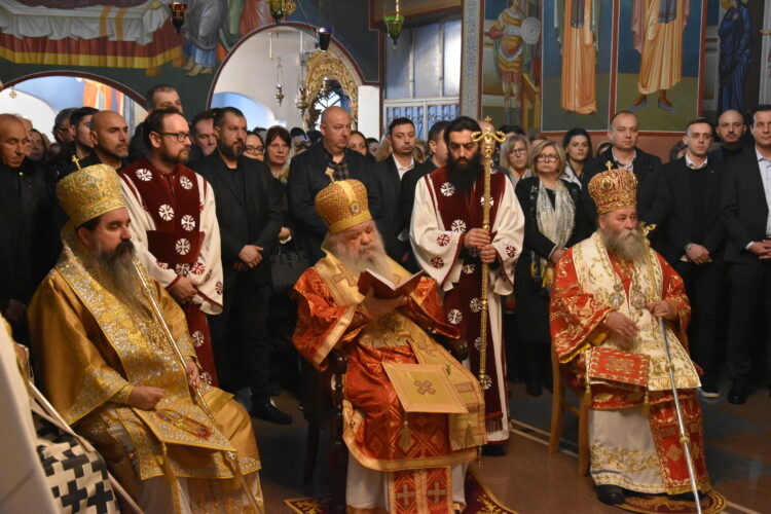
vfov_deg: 28.1
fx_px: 1028
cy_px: 257
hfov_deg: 41.1
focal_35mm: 48
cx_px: 386
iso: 6400
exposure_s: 1/60
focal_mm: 32
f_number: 4.2
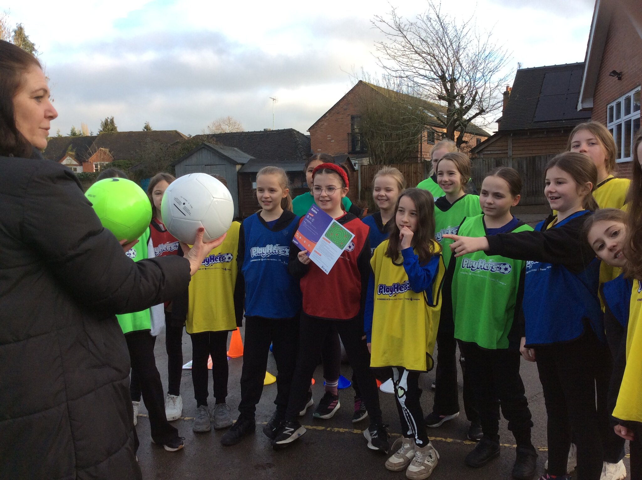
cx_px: 321
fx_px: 593
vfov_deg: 44.1
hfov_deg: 56.9
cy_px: 240
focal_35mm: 32
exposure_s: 1/306
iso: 32
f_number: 2.4
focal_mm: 3.3
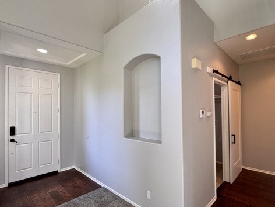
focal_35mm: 19
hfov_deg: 84.3
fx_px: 151
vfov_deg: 68.6
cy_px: 109
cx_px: 153
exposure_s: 1/120
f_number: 2.2
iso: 125
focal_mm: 2.22
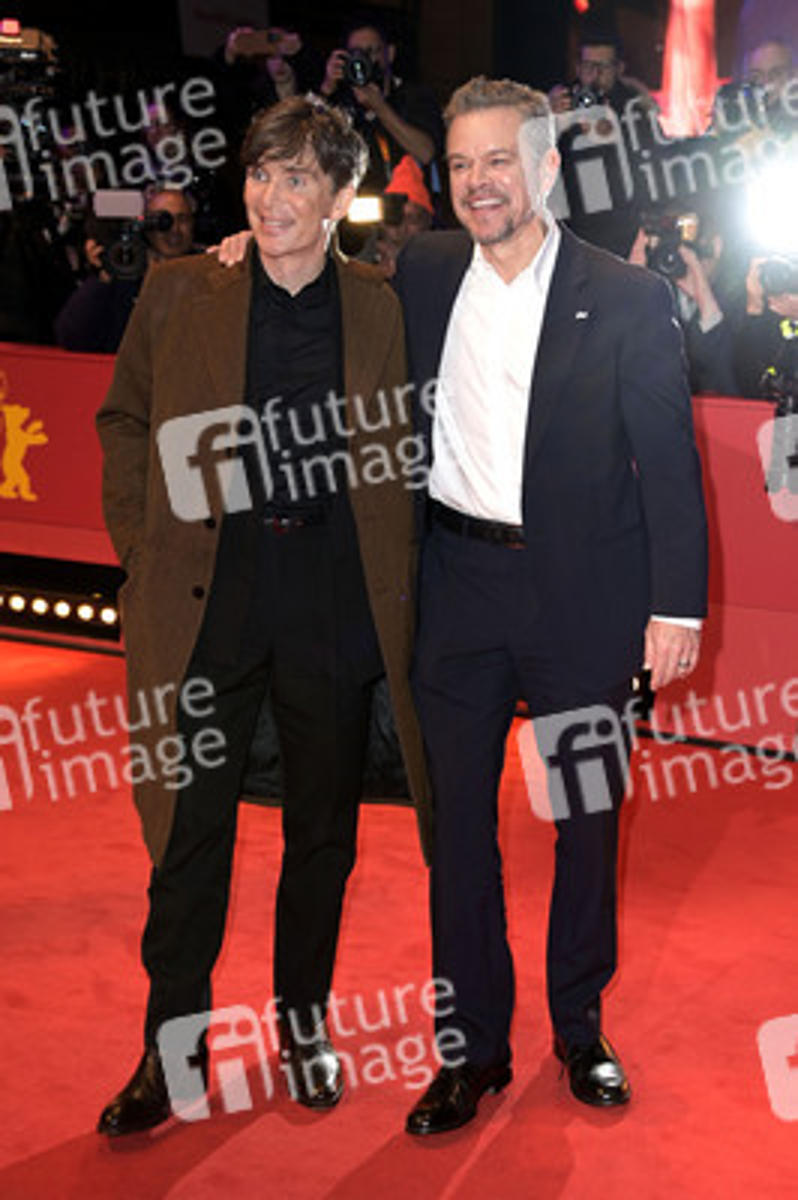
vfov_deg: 35.7
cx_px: 399
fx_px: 1865
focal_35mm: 56
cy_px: 600
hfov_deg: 24.2
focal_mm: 56
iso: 800
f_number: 5
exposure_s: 1/160
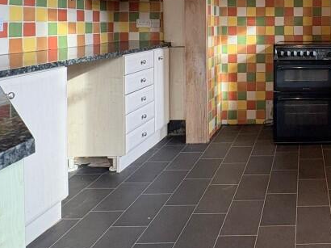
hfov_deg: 46.0
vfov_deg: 38.0
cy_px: 27
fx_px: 334
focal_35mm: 35
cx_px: 316
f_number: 2.2
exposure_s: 1/94
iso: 250
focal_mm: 2.22
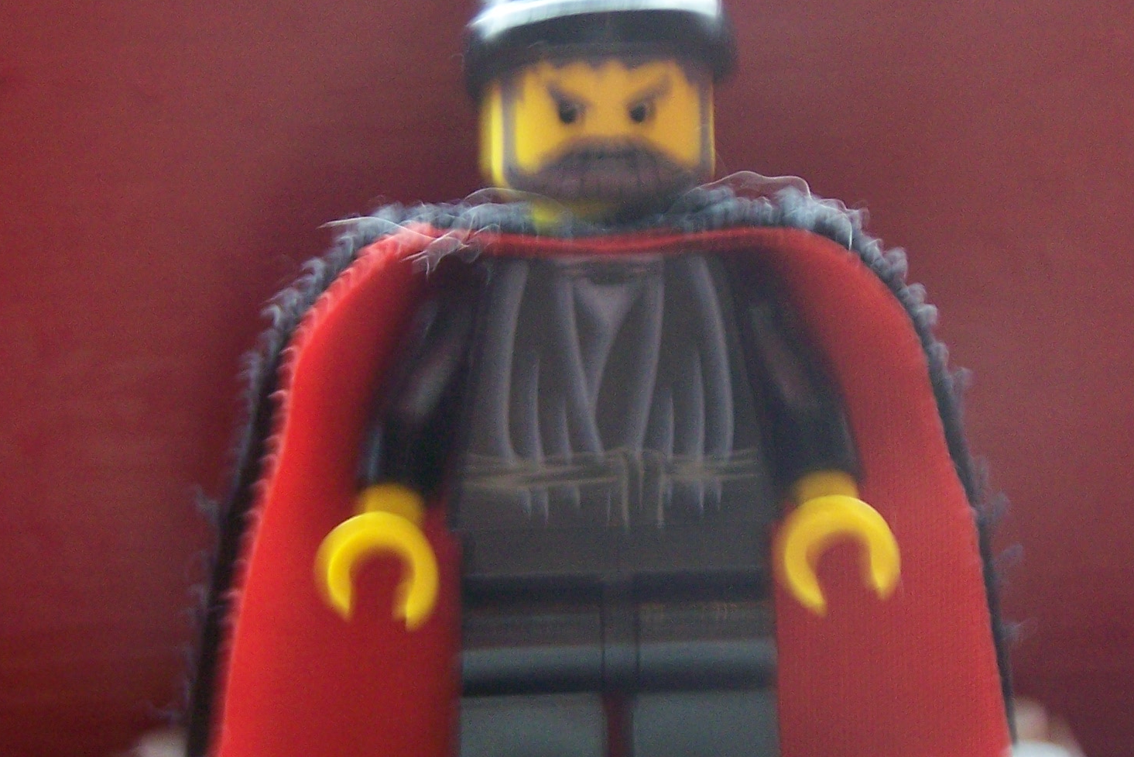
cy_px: 392
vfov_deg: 8.3
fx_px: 5198
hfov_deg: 12.4
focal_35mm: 165
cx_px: 703
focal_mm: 13.7
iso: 160
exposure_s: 1/13
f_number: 3.2
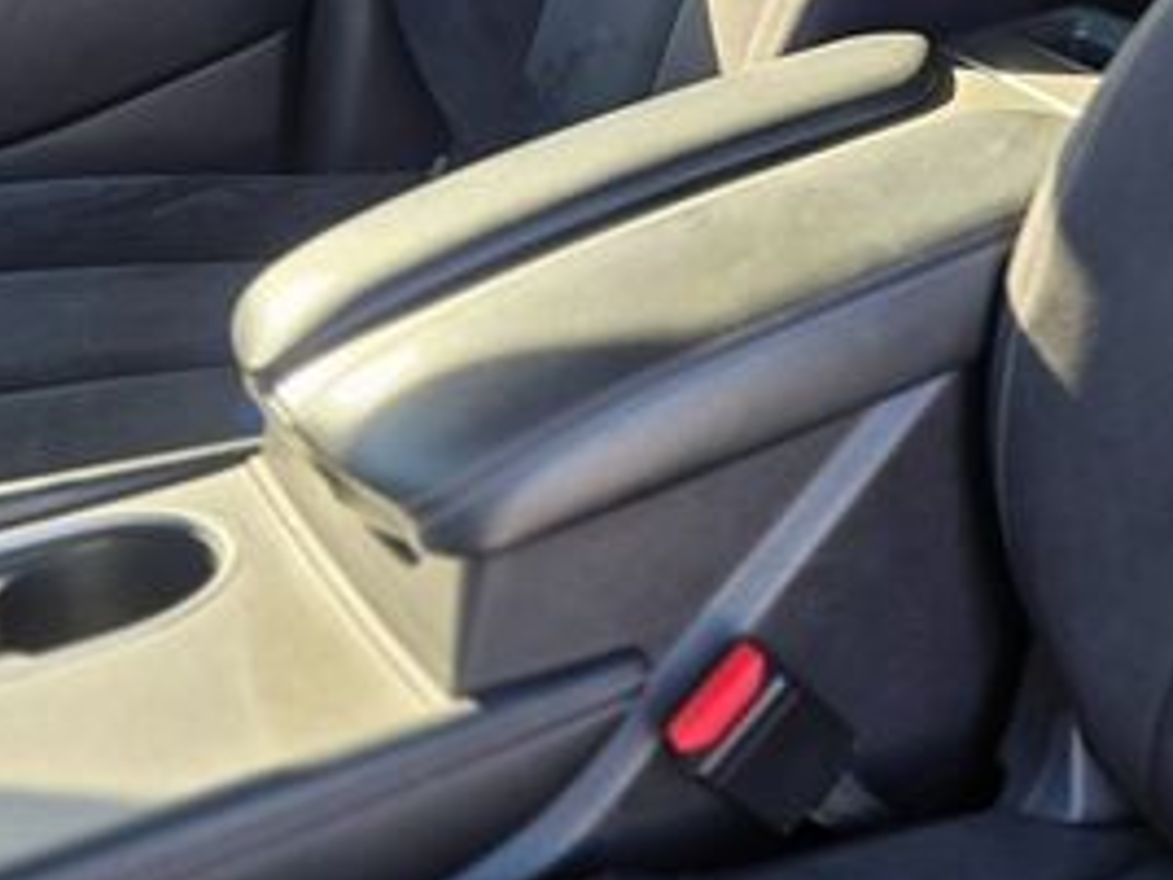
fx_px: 1864
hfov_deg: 32.2
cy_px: -153
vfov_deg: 24.3
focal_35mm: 55
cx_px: 1169
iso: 40
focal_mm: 6.3
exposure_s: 1/120
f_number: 1.7
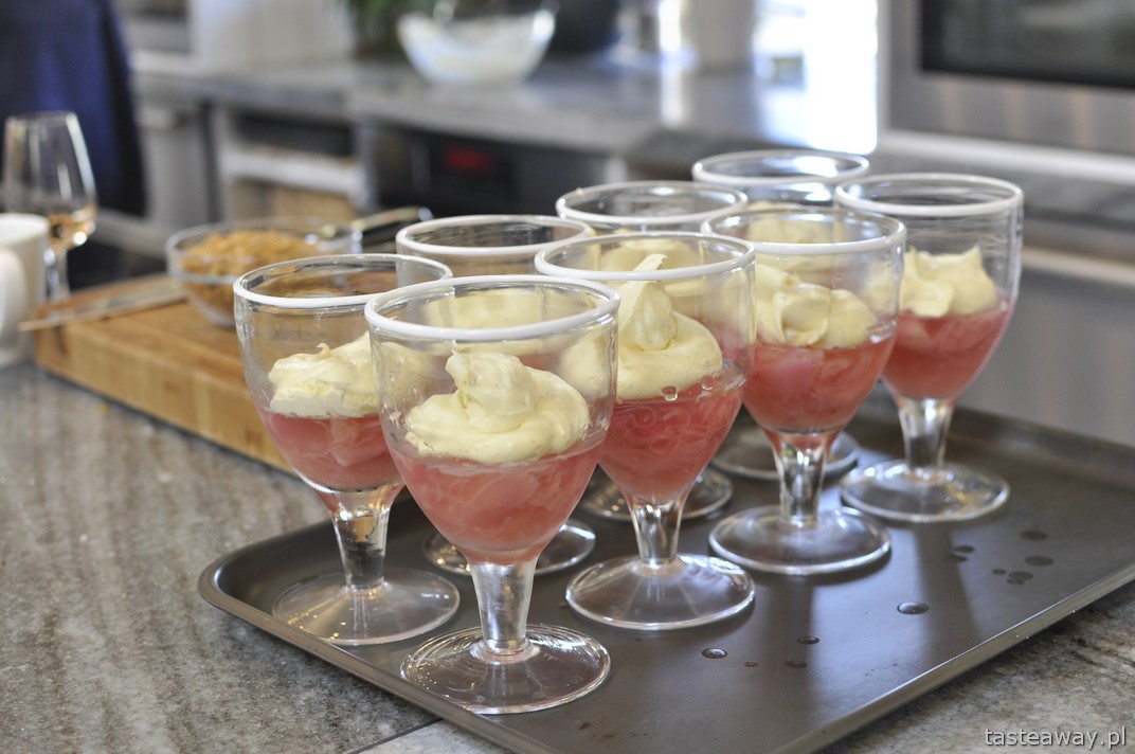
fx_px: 1653
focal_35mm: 52
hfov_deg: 37.9
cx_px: 568
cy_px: 377
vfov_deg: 25.7
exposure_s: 1/60
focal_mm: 35
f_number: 4
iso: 400
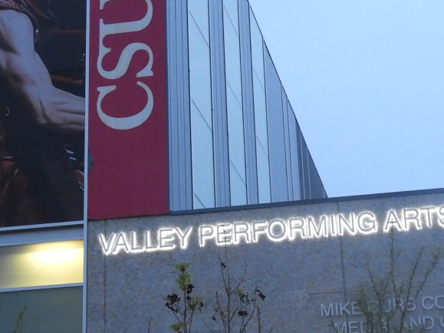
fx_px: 1116
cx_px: 183
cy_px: 125
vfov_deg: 16.9
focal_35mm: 87
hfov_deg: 22.5
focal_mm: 6.3
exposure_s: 1/15
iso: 400
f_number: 3.8
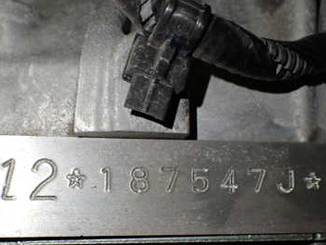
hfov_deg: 37.5
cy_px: 180
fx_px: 480
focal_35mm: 51
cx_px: 153
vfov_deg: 28.2
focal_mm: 5.4
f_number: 2.3
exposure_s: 1/125
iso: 250
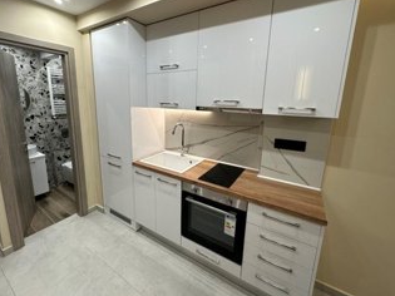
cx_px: 182
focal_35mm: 16
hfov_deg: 94.3
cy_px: 134
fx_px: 183
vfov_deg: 77.9
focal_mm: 2.22
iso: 100
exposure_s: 1/100
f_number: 2.2
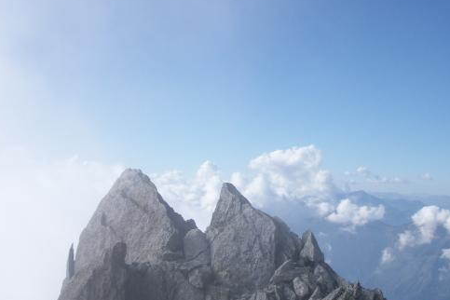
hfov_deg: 38.6
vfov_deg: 26.5
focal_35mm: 51
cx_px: 289
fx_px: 637
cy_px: 150
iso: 50
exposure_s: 1/400
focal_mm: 7.7
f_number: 7.1
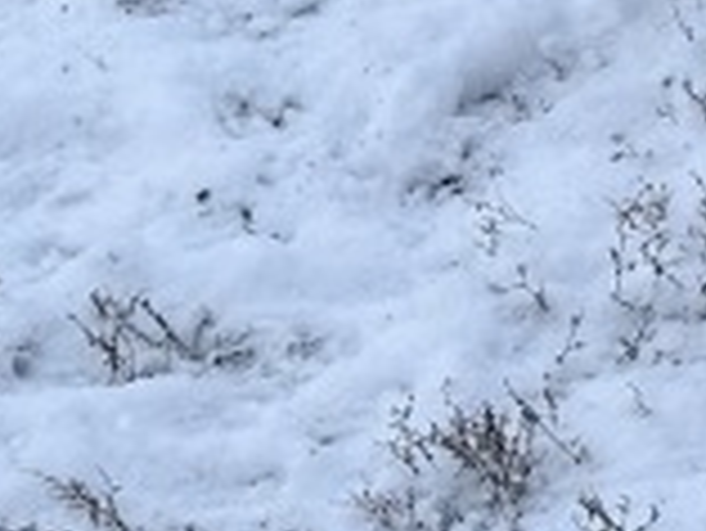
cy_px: -130
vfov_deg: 6.0
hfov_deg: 7.5
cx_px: 1695
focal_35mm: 245
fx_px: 5001
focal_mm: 6.86
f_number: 1.78
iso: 64
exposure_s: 1/1376
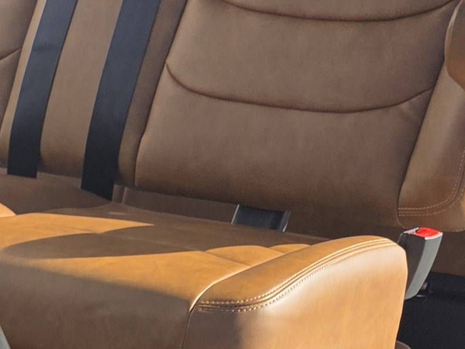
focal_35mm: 117
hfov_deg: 13.9
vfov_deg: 11.4
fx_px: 1572
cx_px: -499
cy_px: 702
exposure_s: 1/4333
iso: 80
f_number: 1.7
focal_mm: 6.3
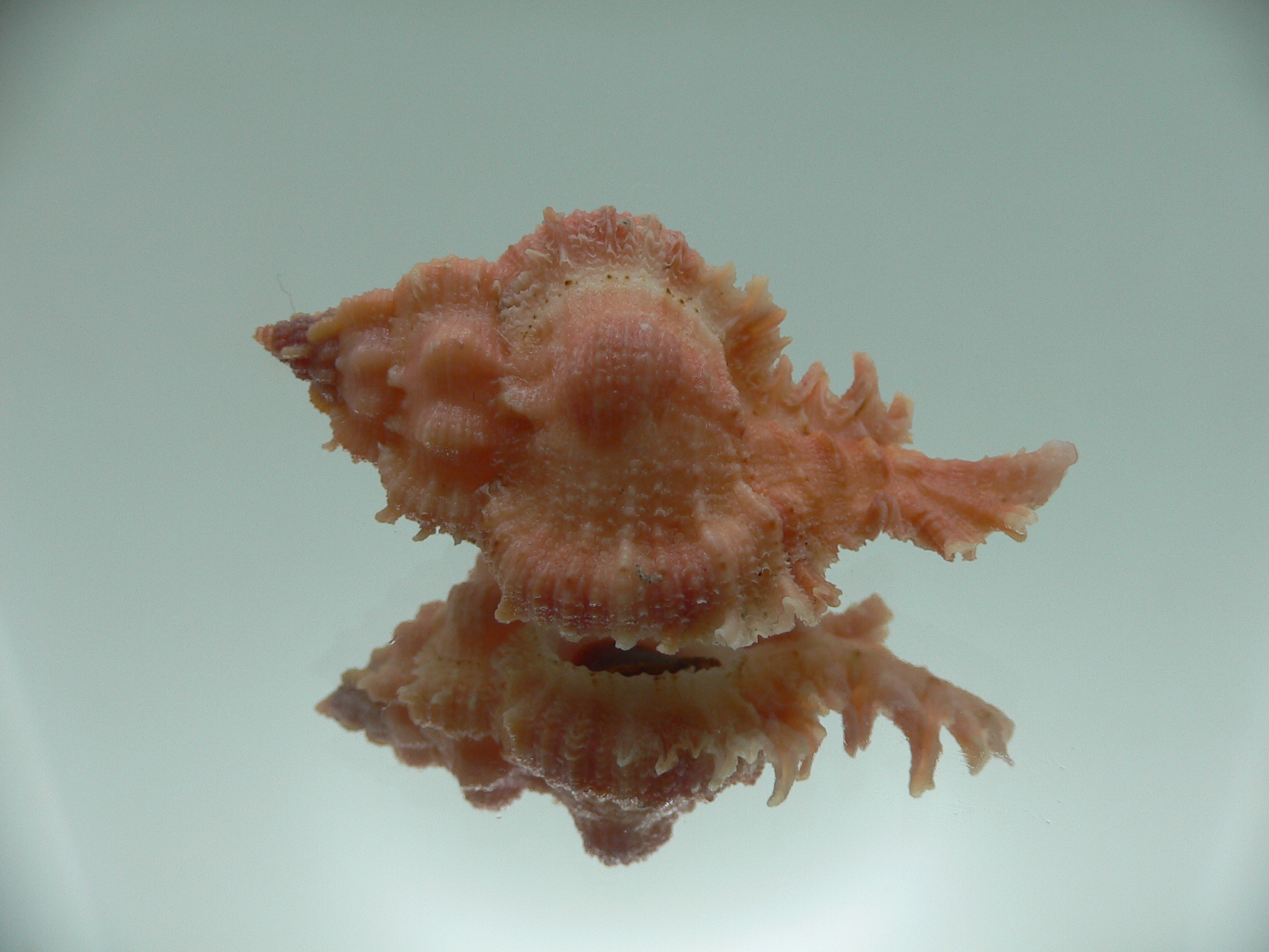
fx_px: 1283
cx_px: 634
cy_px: 476
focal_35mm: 35
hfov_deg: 52.6
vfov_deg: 40.7
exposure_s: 1/80
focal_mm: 4.6
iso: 80
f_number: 2.8
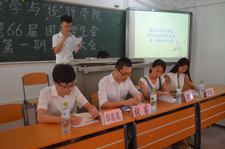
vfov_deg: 39.9
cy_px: 74
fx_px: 206
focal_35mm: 33
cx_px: 112
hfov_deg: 57.3
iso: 400
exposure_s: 1/30
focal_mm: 22
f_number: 3.8
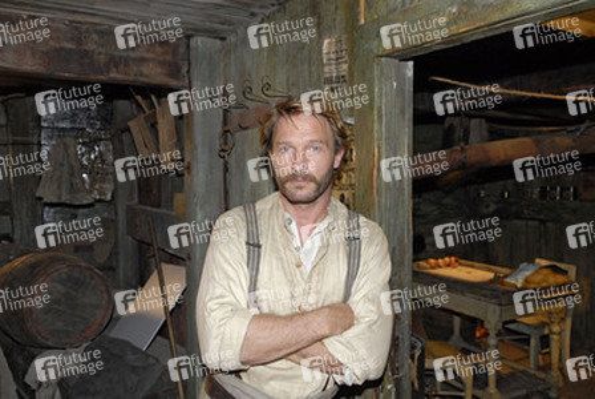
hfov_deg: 57.2
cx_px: 298
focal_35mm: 33
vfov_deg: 40.1
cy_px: 200
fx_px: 546
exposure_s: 1/160
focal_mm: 22
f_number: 5.6
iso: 800
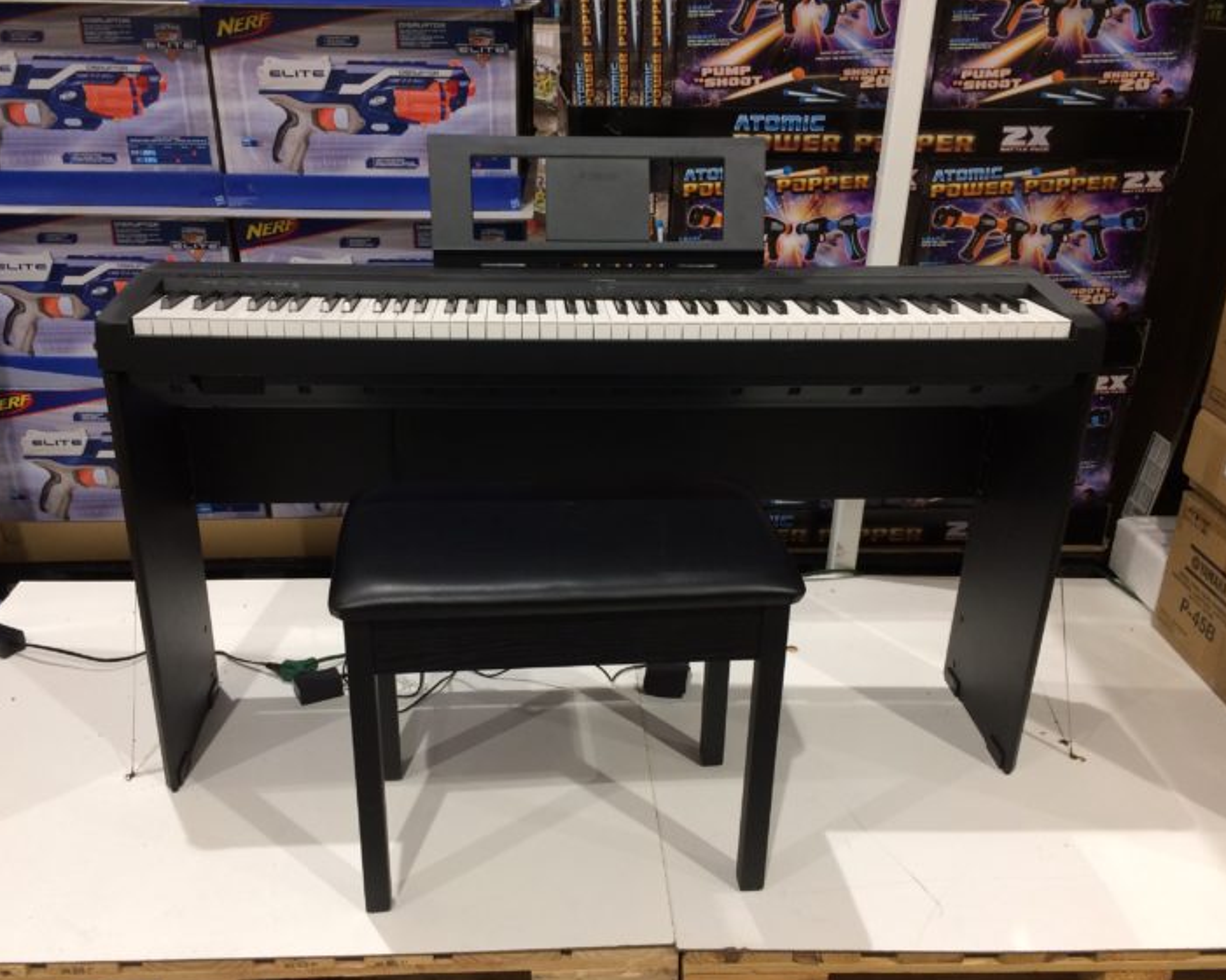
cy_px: 500
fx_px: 1125
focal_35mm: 31
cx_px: 588
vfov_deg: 47.1
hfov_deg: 57.2
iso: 100
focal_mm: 4.15
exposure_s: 1/30
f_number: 2.2
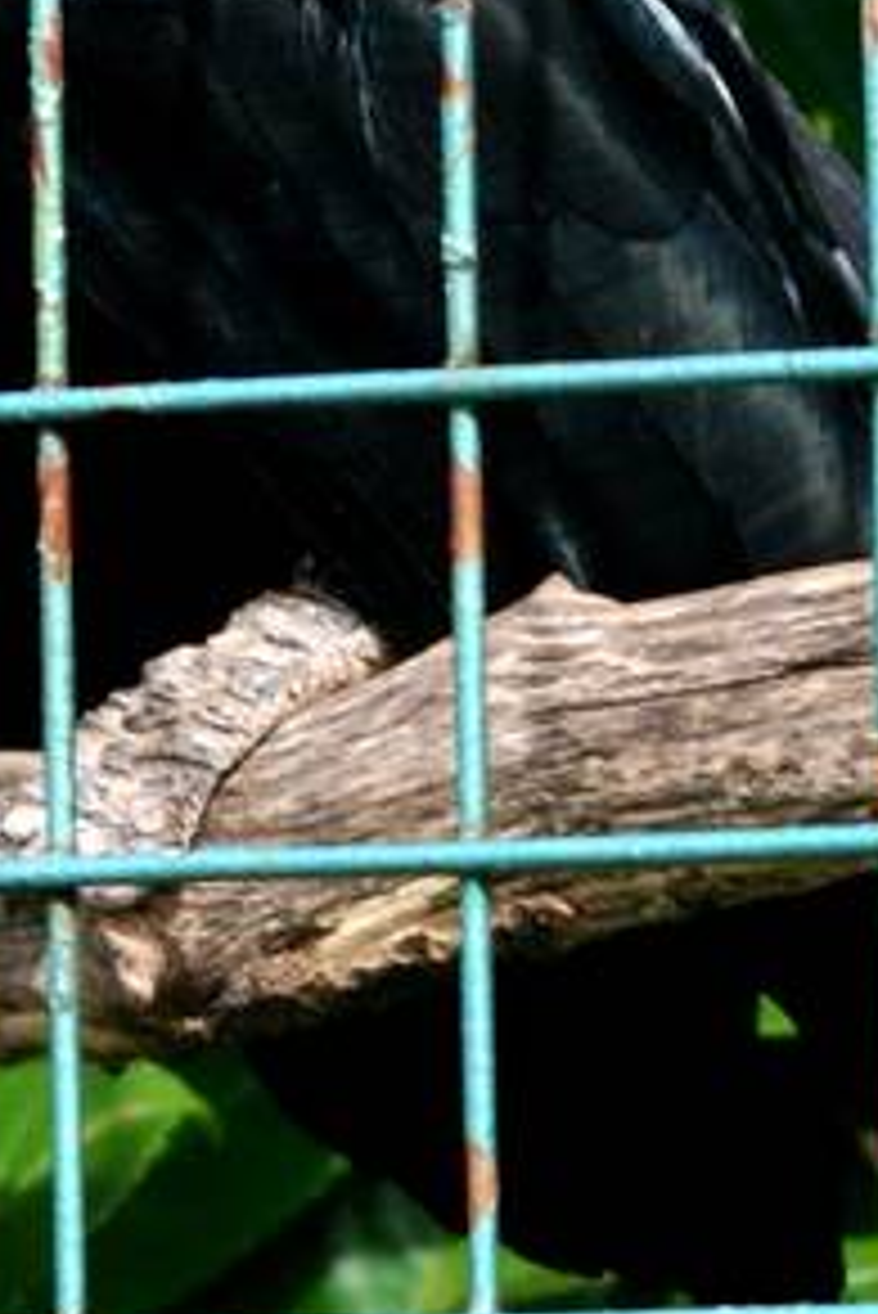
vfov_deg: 3.6
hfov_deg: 2.4
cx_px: -119
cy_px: 9
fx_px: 21045
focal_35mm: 576
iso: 400
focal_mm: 70
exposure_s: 1/500
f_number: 5.6
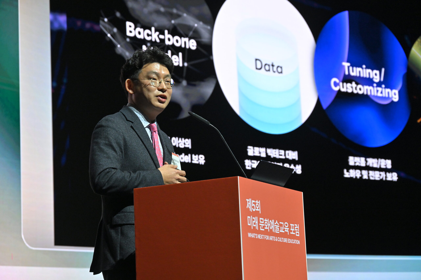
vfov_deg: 15.0
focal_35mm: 91
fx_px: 1064
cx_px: 210
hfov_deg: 22.4
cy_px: 140
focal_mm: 91
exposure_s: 1/240
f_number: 6.3
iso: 3200
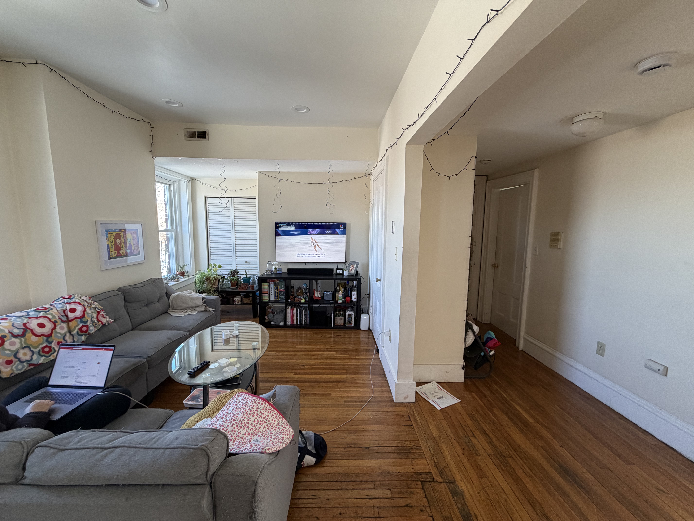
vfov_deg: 85.7
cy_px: 260
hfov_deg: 102.1
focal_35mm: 14
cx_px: 347
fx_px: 281
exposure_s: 1/121
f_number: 2.2
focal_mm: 2.22
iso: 250
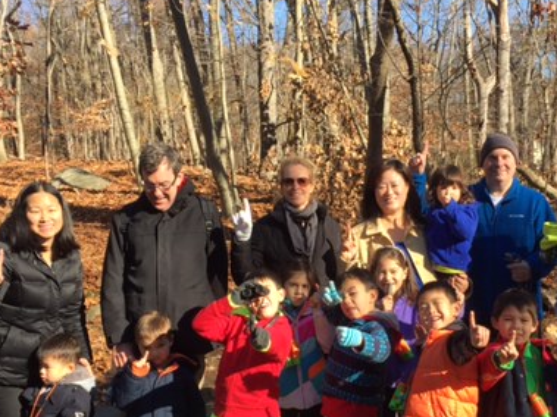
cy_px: 260
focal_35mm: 49
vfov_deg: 29.5
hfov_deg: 38.7
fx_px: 788
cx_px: 345
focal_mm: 4.15
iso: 32
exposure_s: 1/557
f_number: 2.2
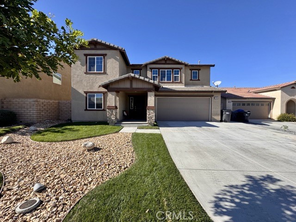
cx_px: 148
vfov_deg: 85.7
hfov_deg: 102.1
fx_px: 120
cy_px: 111
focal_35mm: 14
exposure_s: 1/1323
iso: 50
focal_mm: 2.22
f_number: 2.2
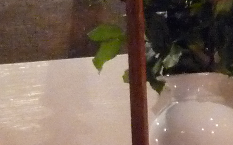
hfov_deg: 3.2
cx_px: 136
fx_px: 4177
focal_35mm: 658
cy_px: 8
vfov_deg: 2.0
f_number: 3.6
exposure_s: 1/30
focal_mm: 21.6
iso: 800
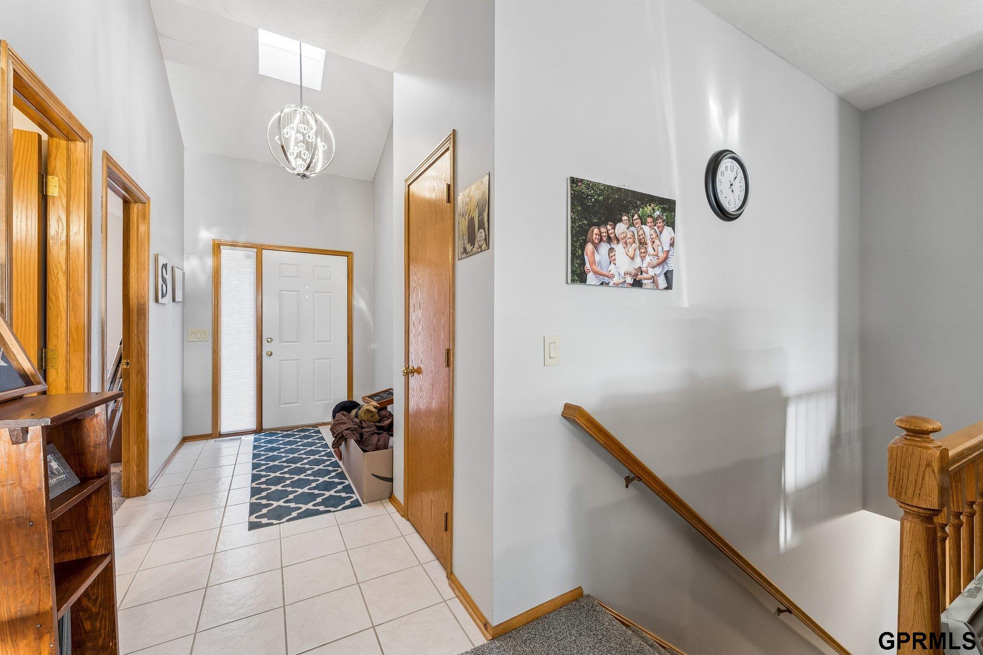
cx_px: 492
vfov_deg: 81.2
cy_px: 328
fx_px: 382
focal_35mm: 14
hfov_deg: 104.3
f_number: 6.3
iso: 500
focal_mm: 14
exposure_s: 1/8
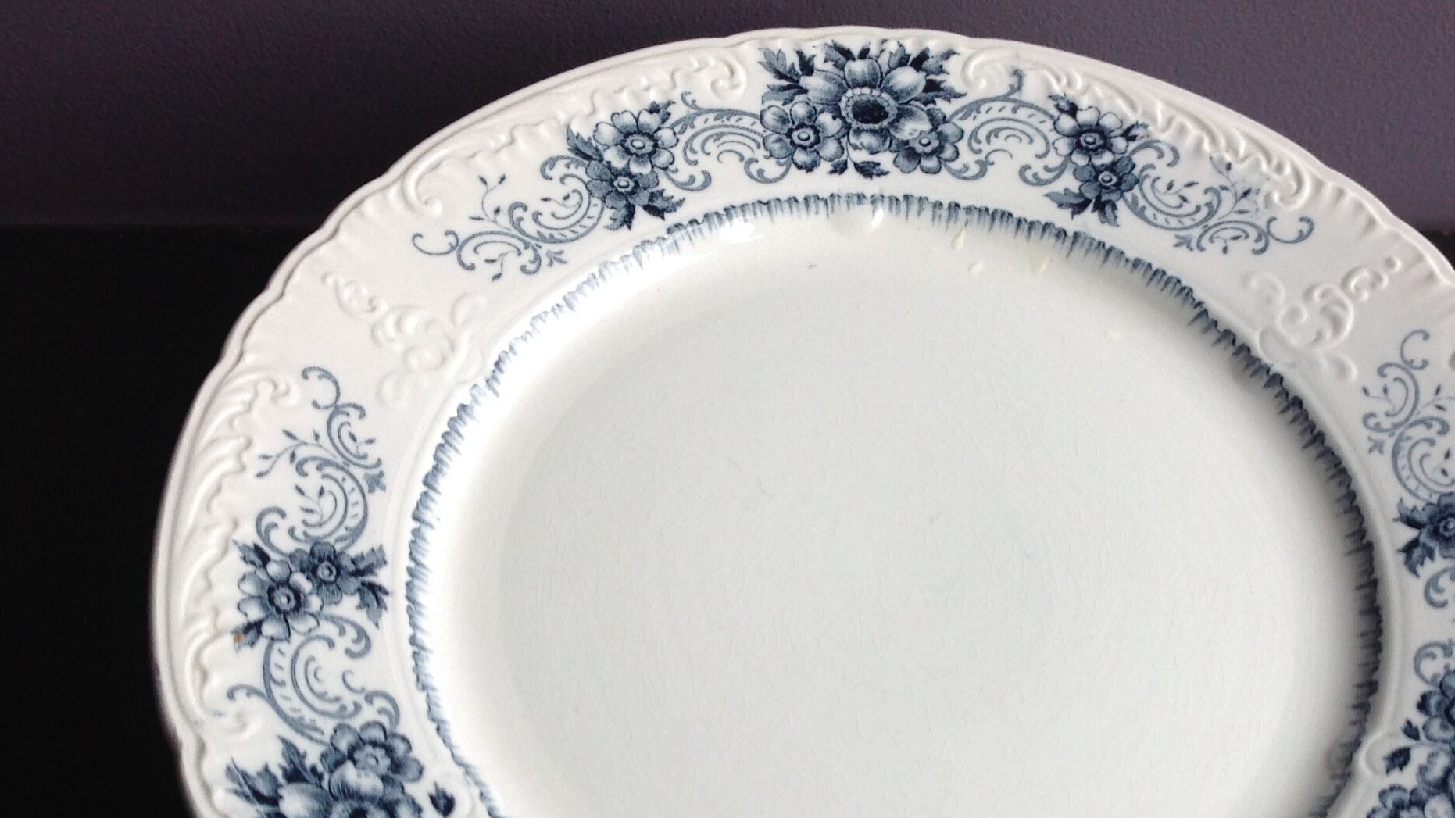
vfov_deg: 22.3
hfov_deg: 39.0
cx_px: 874
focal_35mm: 53
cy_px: 652
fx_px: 2045
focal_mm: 4.28
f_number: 2.4
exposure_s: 1/20
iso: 50
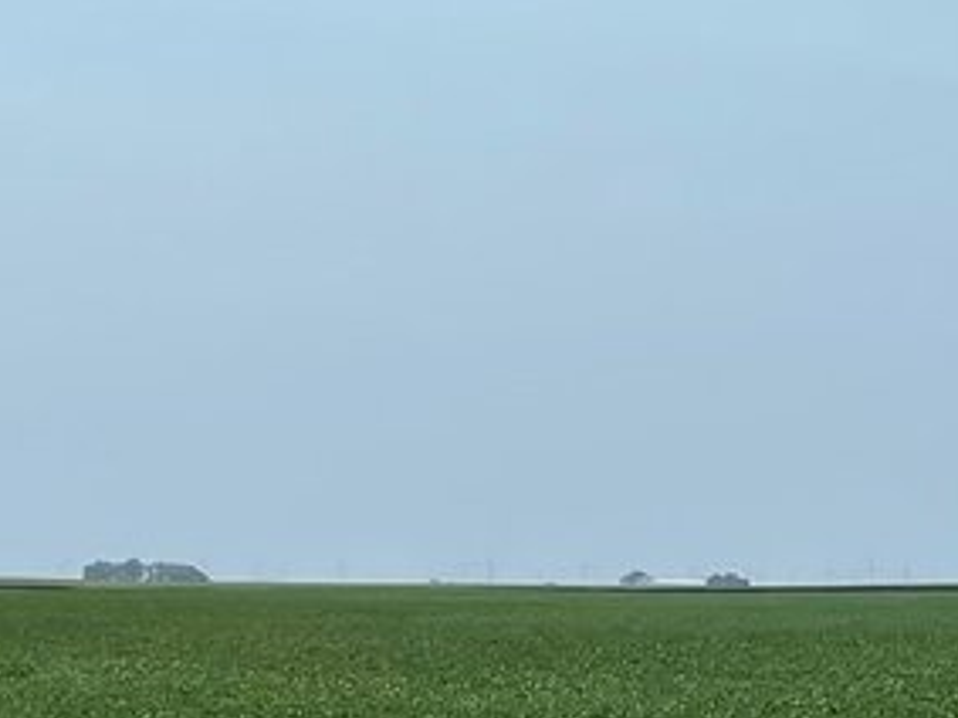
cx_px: 553
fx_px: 3845
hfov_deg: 14.2
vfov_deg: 10.6
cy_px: 666
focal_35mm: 139
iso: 32
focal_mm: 4.2
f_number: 1.6
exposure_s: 1/8403
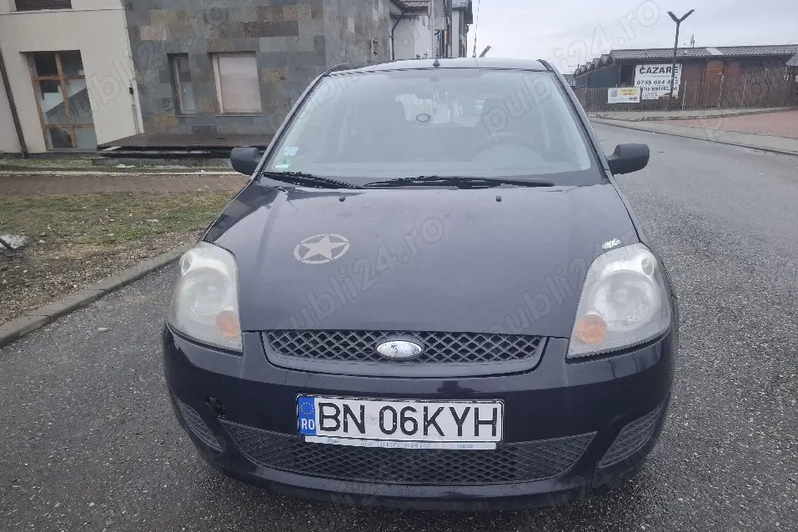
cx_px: 409
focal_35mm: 25
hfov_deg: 71.5
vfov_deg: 51.2
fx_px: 554
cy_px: 290
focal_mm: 5.54
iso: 320
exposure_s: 1/100
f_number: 1.8
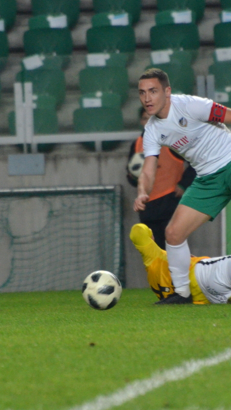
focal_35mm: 709
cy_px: 205
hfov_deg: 1.7
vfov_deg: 3.0
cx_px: 221
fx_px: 7719
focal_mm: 300
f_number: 5.6
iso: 2000
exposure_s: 1/320
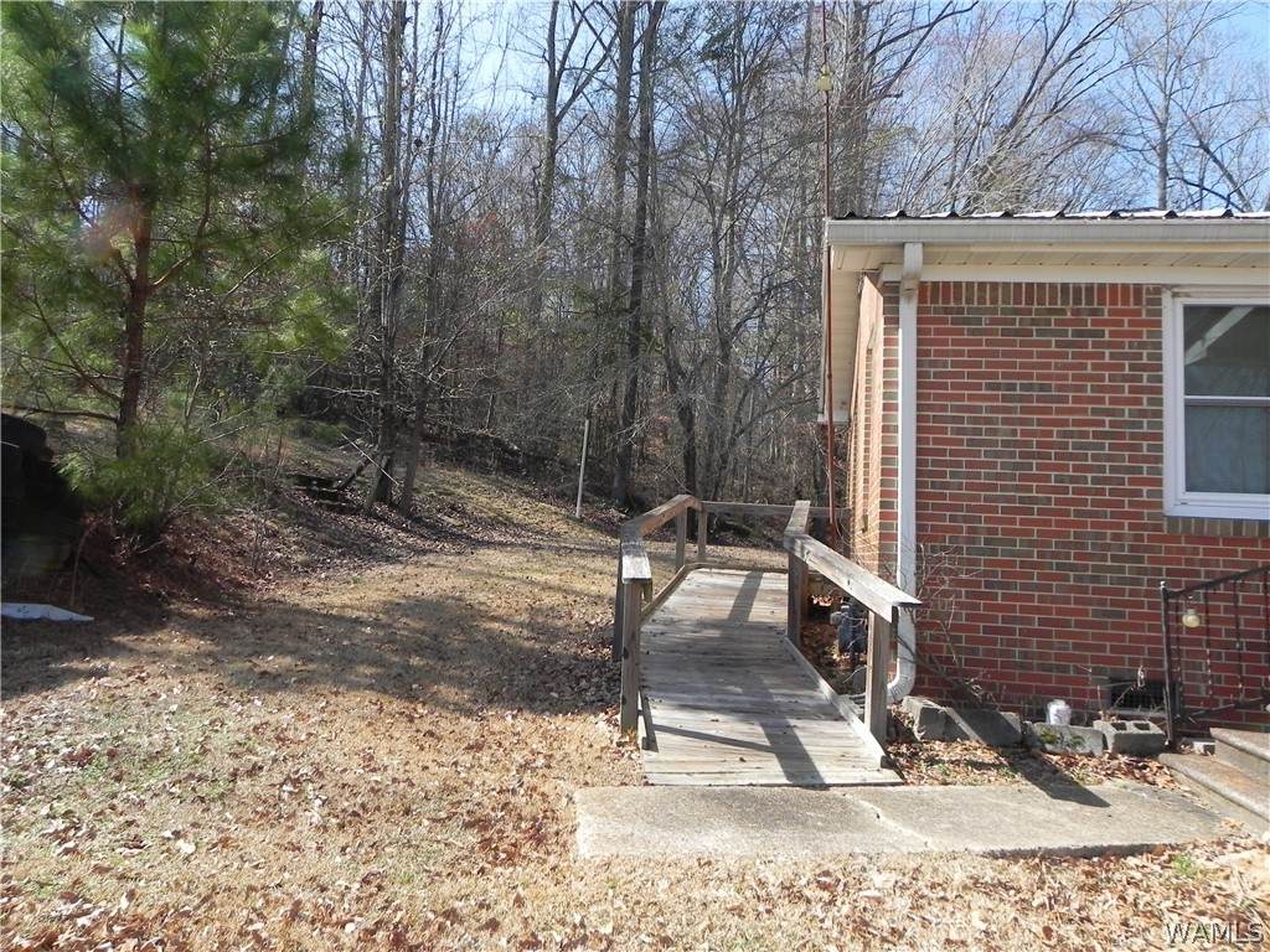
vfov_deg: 53.1
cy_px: 476
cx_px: 635
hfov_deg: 67.3
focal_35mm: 26
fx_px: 954
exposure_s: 1/246
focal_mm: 4.6
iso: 160
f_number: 6.3
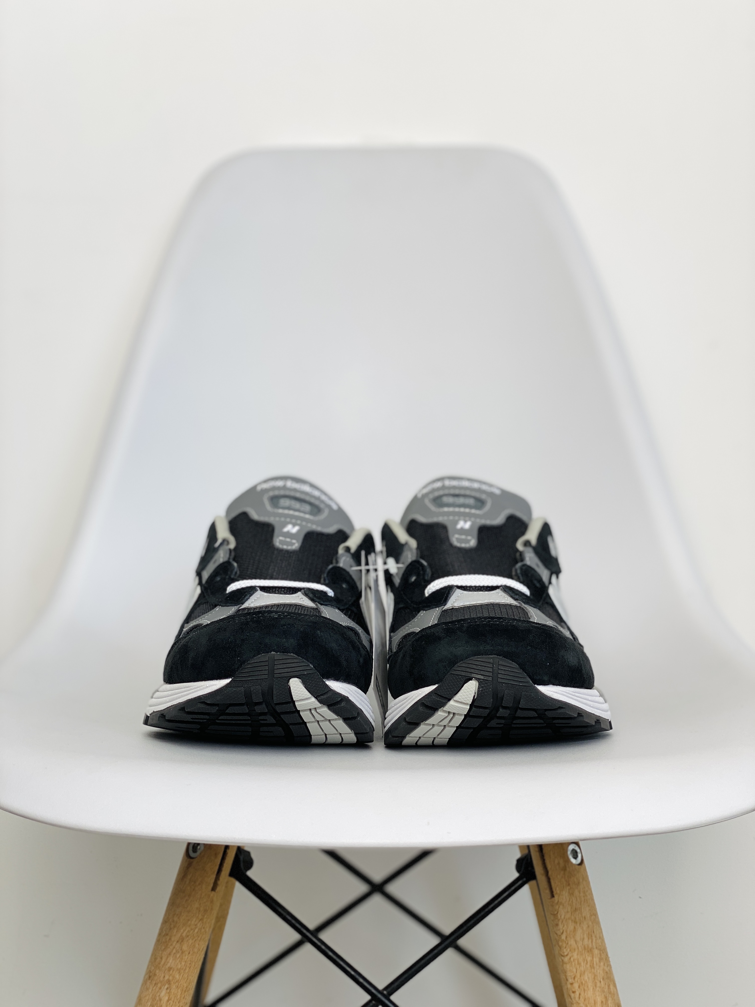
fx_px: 1512
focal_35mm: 52
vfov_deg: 36.8
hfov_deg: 28.0
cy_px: 504
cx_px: 378
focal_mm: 6
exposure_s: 1/100
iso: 25
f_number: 2
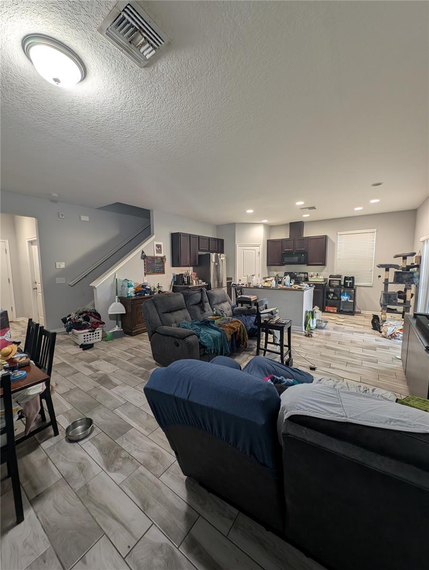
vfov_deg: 110.5
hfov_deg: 94.6
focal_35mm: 12
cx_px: 214
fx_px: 198
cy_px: 285
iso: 74
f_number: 1.95
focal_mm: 2.23
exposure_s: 1/24
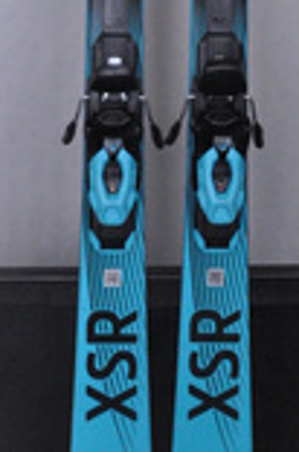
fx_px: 1360
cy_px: -96
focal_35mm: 108
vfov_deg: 17.9
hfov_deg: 12.5
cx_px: 167
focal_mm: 25
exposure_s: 1/125
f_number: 9.5
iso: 3200
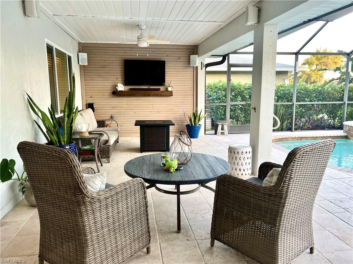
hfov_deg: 67.3
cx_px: 176
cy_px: 132
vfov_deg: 53.1
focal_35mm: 26
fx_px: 265
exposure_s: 1/60
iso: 80
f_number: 1.5
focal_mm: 5.7
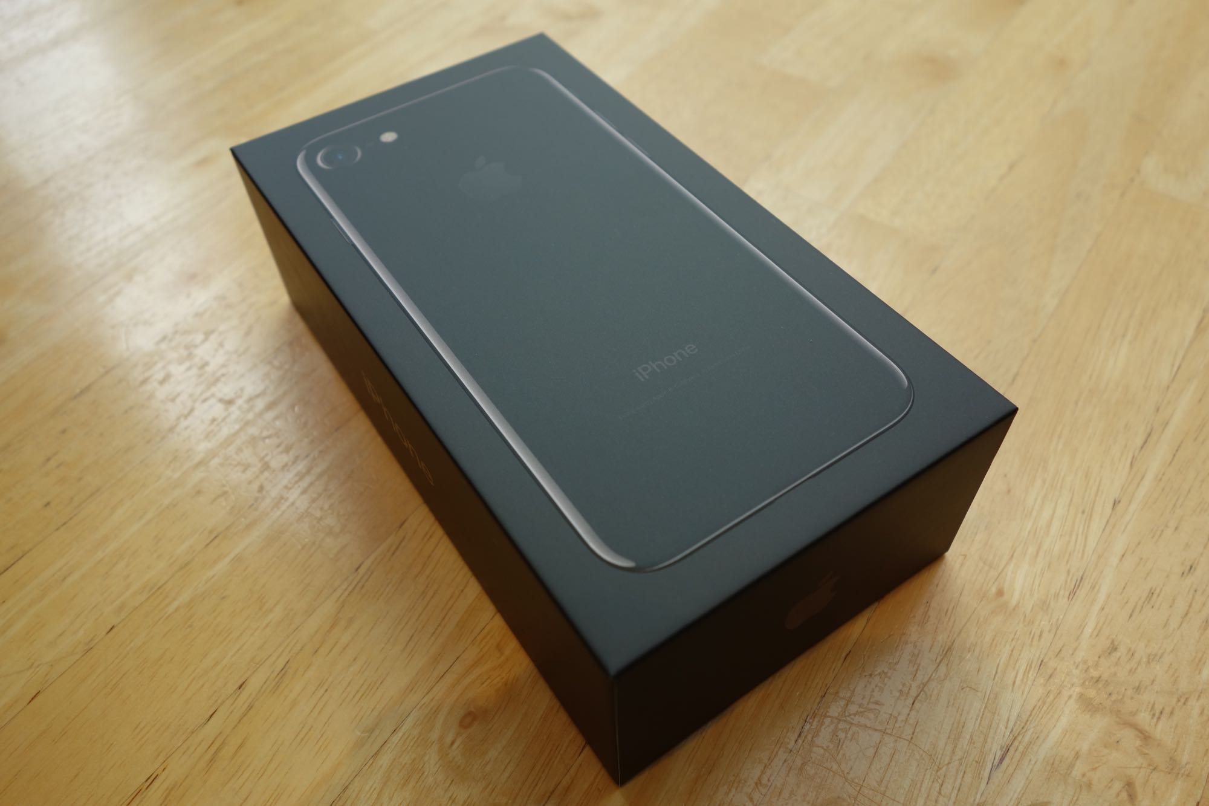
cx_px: 604
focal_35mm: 28
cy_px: 403
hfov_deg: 65.5
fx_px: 940
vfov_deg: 46.4
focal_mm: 10.4
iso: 125
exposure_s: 1/160
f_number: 3.5
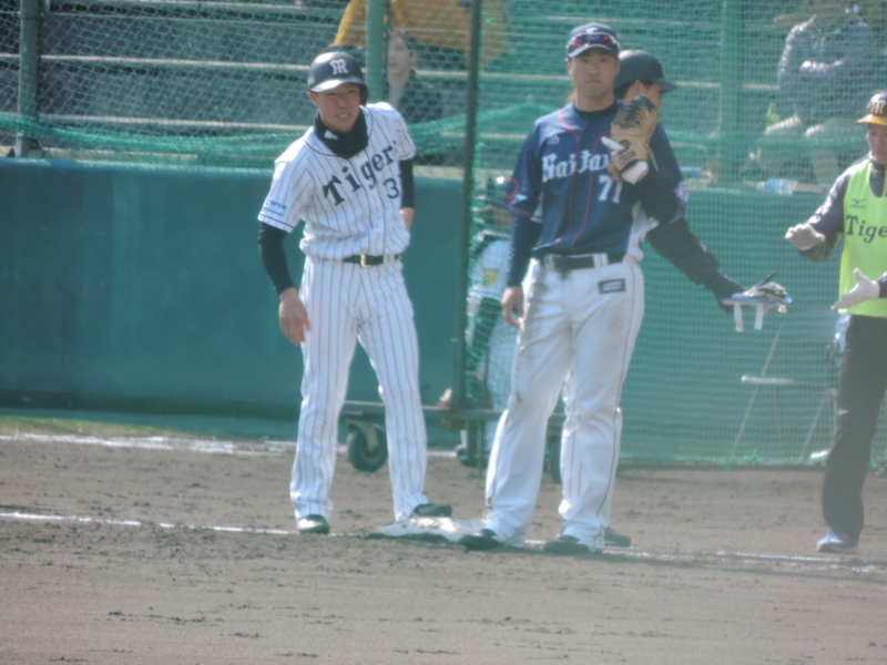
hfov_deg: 2.6
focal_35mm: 750
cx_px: 444
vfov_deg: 2.0
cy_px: 332
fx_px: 19218
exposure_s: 1/400
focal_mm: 133.7
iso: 220
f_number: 5.1
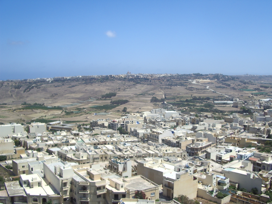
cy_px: 102
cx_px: 136
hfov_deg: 49.0
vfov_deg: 37.7
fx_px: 299
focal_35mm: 38
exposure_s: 1/640
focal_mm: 5.8
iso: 50
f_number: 4.3
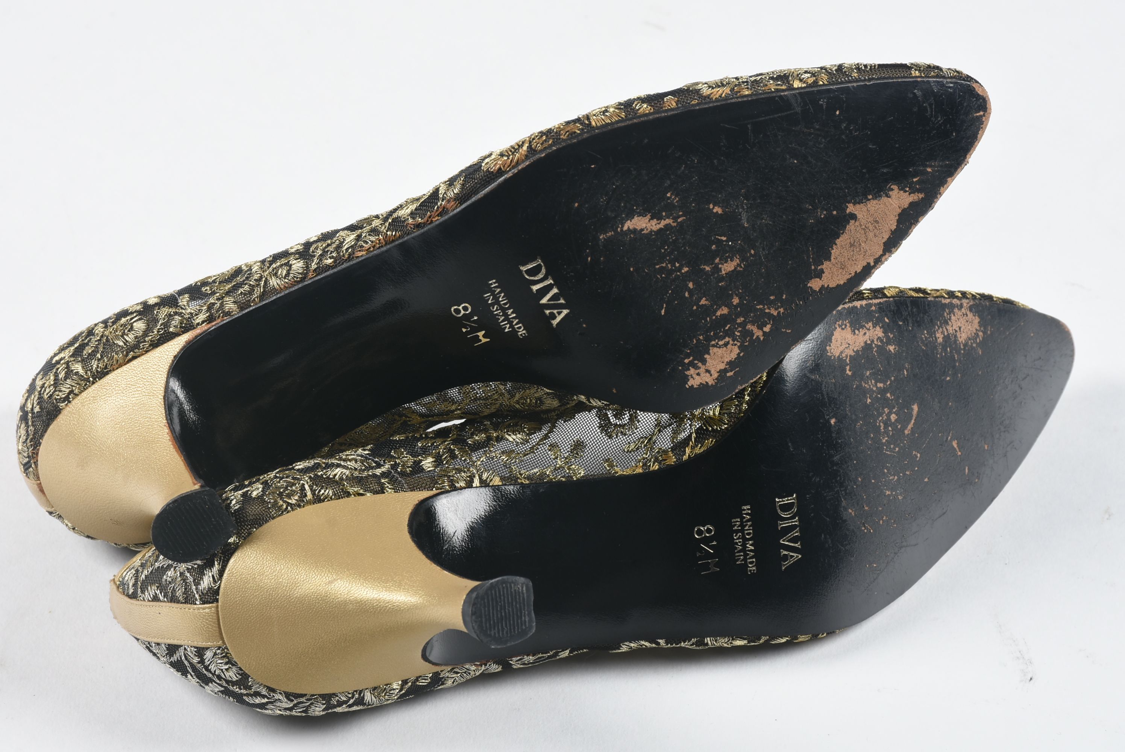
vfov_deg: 9.6
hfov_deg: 14.4
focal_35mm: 142
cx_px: 562
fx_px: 4456
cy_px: 376
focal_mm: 95
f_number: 14
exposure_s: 1/125
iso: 200
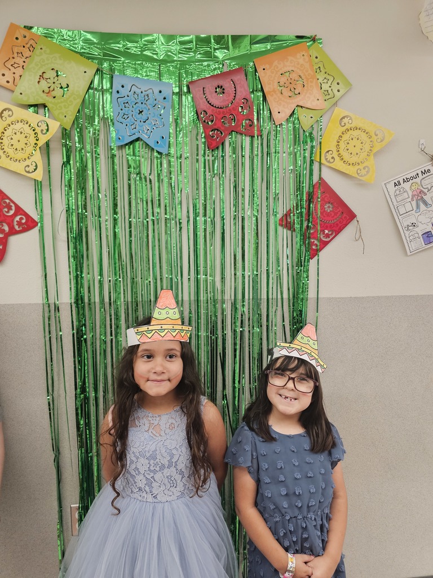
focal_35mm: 23
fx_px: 384
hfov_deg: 58.9
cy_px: 289
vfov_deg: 73.9
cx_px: 216
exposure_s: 1/170
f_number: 1.7
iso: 640
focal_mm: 6.3
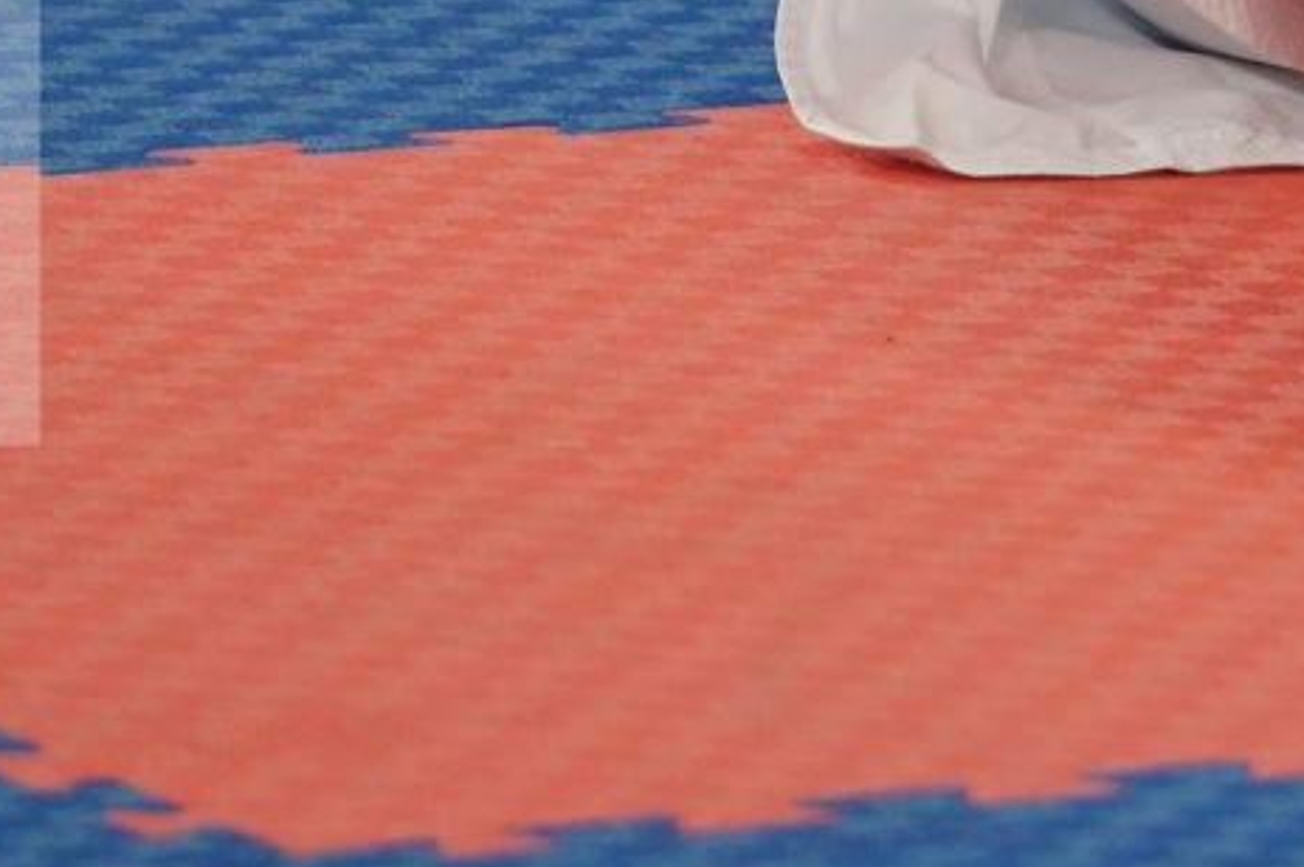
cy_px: -811
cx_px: 1687
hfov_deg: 2.8
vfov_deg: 1.8
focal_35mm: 747
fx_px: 27038
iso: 1600
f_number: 2.8
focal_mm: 192
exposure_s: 1/1000
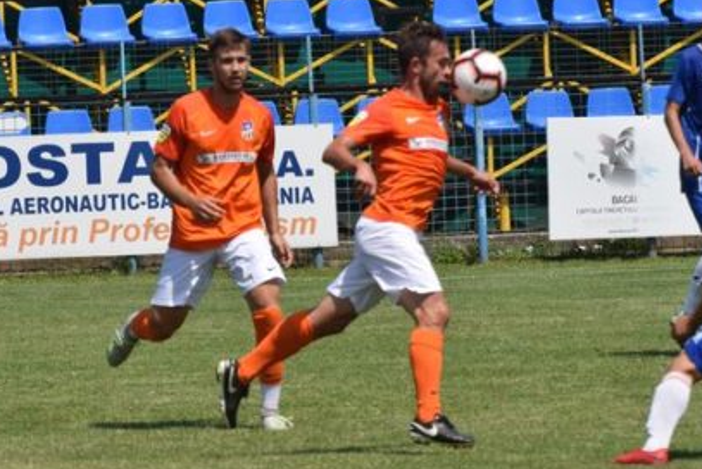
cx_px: 316
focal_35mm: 500
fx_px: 9754
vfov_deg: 2.8
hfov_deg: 4.1
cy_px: 146
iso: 1000
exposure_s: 1/4000
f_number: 9
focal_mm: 195
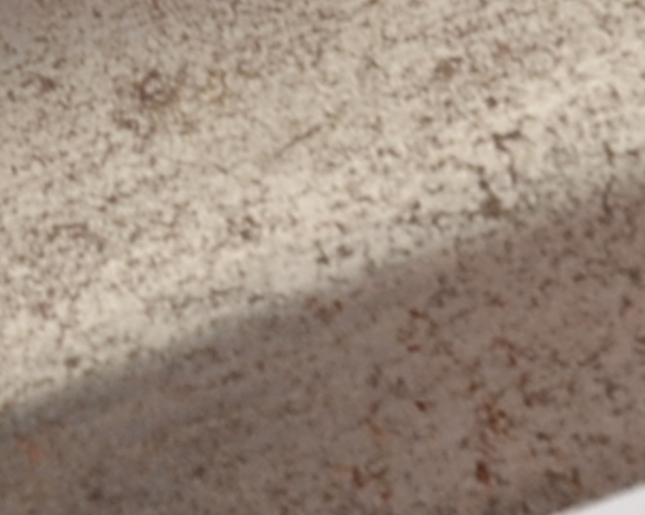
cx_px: -364
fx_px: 22889
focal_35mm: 1200
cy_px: -106
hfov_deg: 1.6
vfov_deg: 1.3
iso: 200
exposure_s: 1/125
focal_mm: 105
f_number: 11
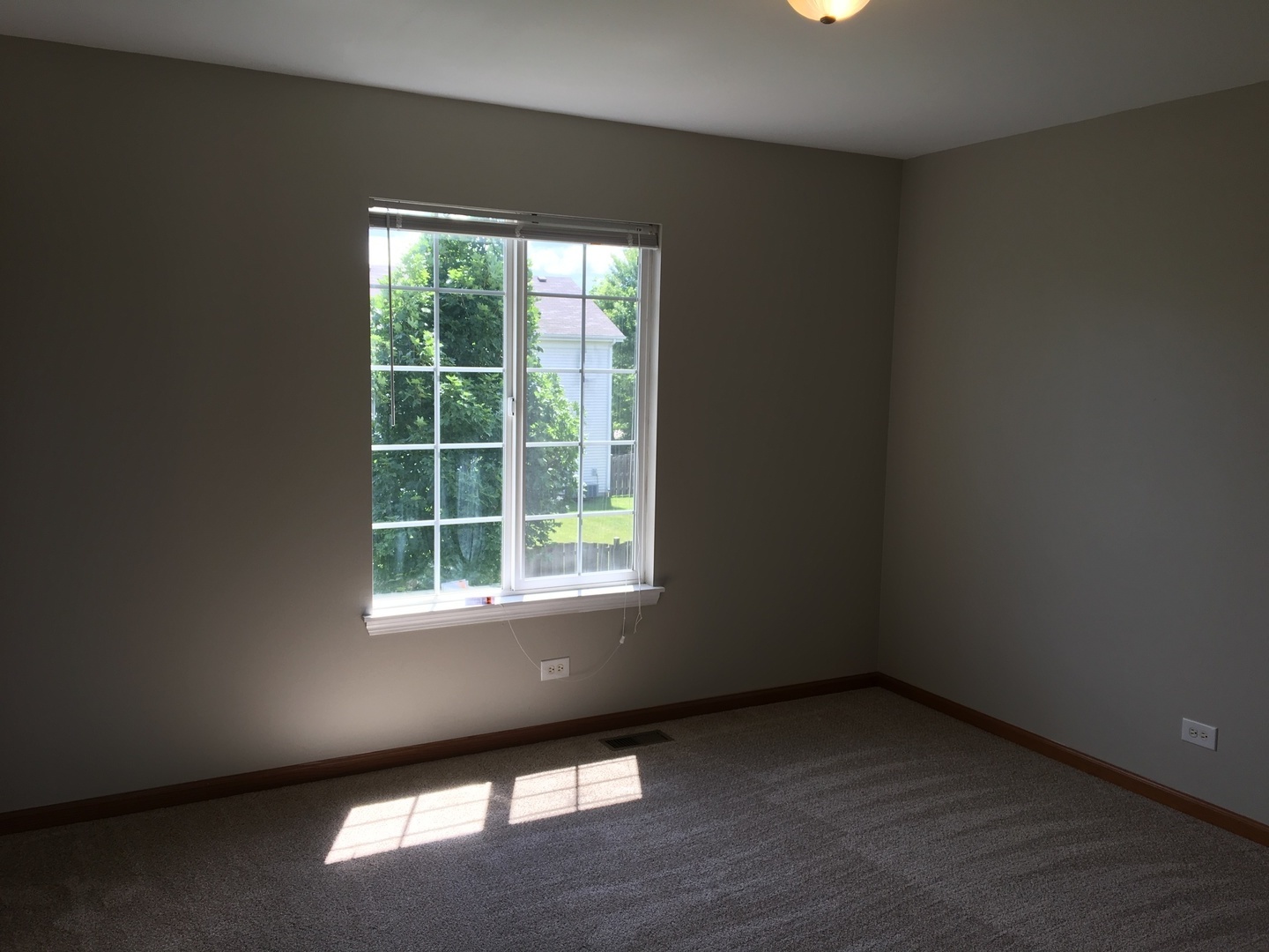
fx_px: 1063
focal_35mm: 29
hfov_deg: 61.7
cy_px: 476
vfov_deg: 48.2
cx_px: 634
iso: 25
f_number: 2.2
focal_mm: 4.15
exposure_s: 1/122
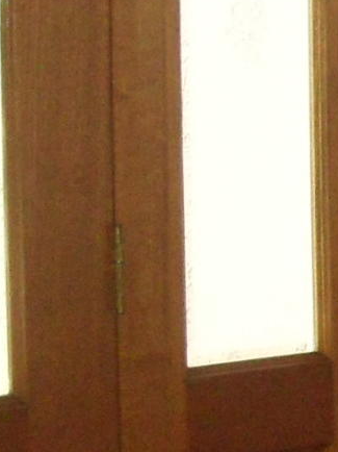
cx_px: 1095
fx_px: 3154
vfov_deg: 8.1
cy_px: -51
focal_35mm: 242
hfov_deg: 5.6
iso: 240
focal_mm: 6.3
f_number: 3.2
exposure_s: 1/45
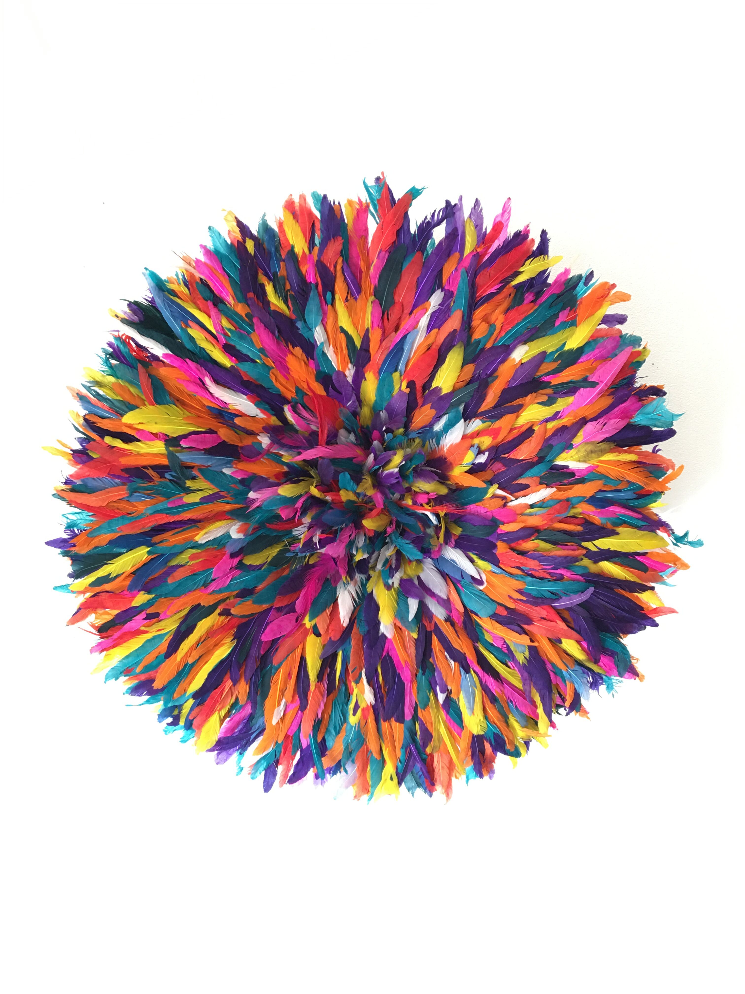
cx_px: 372
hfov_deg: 48.2
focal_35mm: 29
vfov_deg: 61.7
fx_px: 832
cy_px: 497
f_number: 2.2
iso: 64
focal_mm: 4.15
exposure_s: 1/17
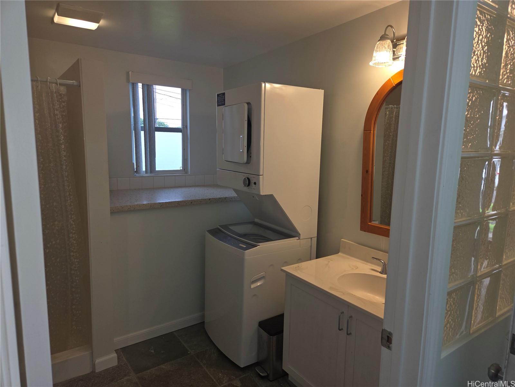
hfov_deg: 73.9
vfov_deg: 58.9
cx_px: 258
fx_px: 342
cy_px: 194
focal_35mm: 23
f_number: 1.8
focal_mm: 5.4
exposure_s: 1/120
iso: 32
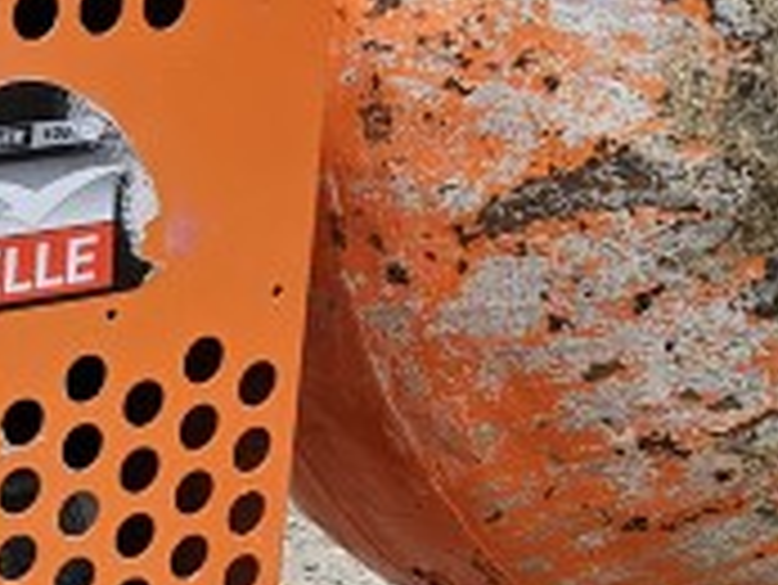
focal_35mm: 136
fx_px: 3059
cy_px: 760
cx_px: 162
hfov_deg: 14.4
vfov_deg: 10.7
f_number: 1.8
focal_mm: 5.4
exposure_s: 1/633
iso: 25
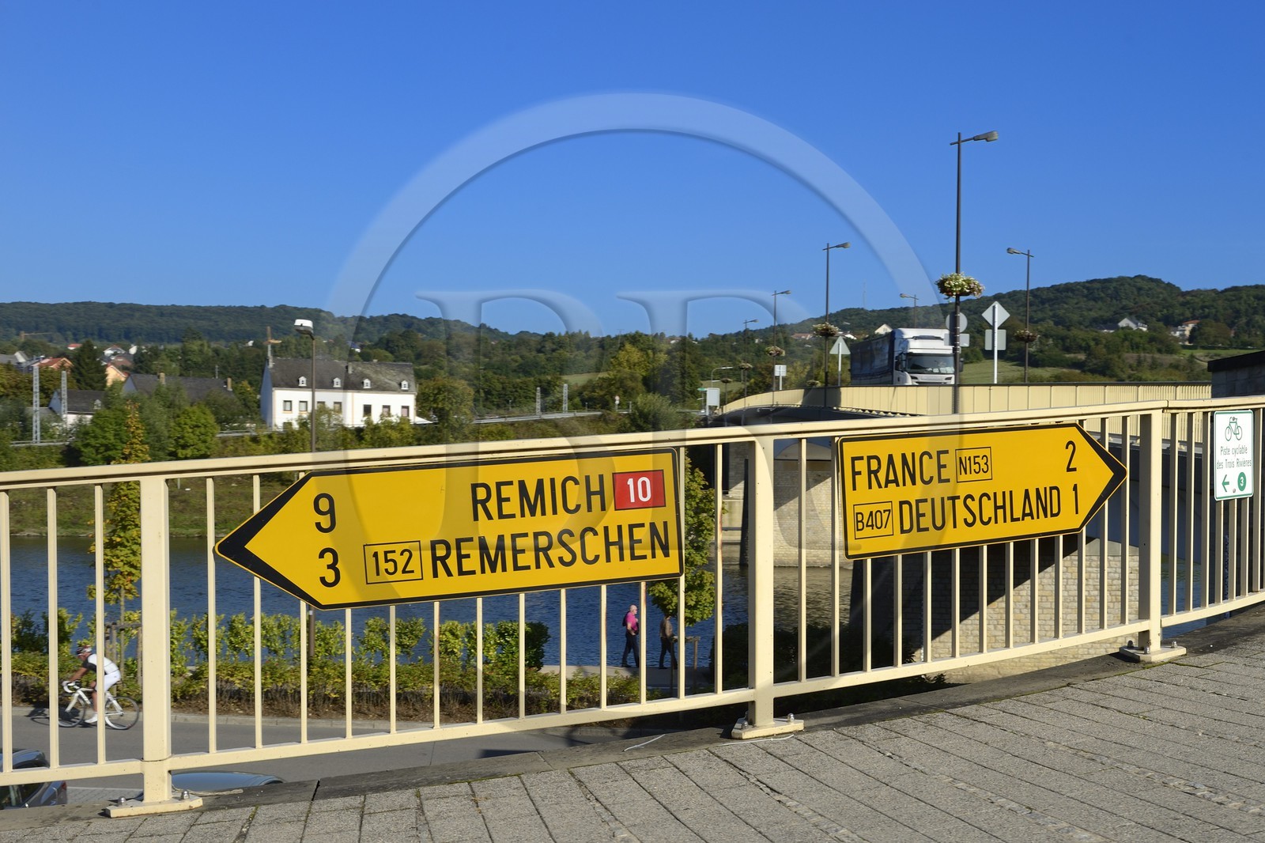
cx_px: 632
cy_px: 422
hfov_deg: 54.4
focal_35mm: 35
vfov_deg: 37.8
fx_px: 1230
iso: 200
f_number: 10
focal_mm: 35
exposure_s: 1/400
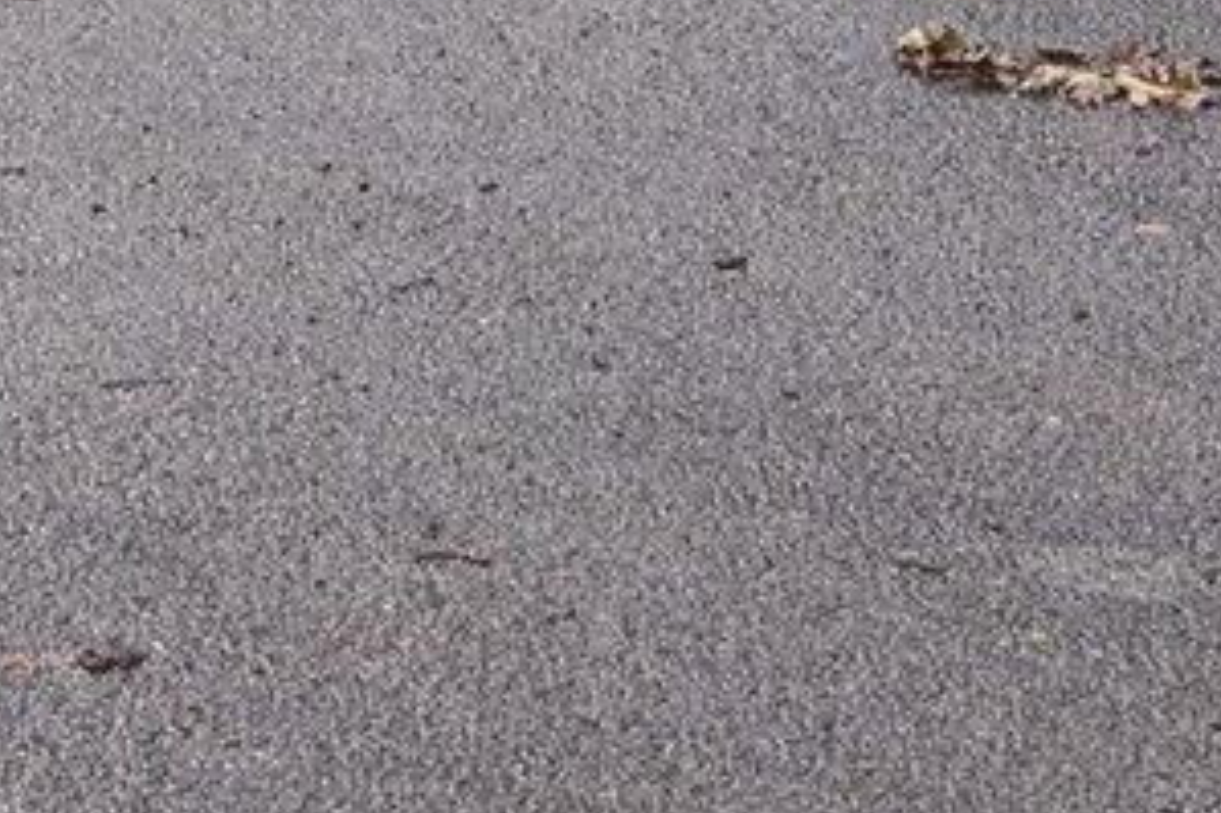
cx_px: 53
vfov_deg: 4.9
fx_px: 9050
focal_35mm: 267
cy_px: -1657
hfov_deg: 7.7
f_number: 9
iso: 2000
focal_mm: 26
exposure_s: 1/50
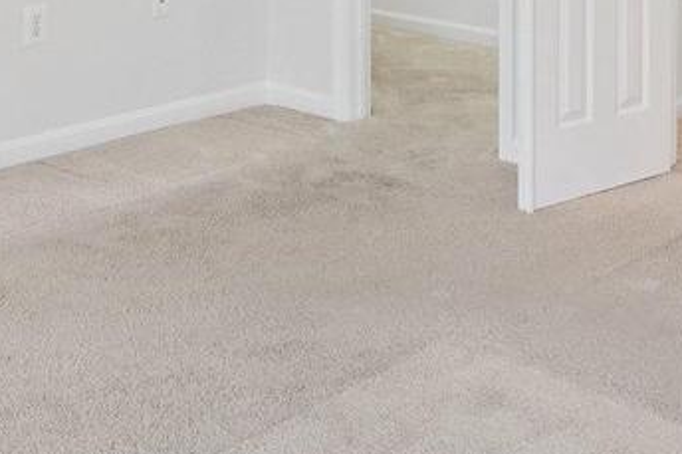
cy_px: -198
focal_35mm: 67
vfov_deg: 18.3
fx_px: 1269
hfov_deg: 30.1
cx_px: 327
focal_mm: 16
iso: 1250
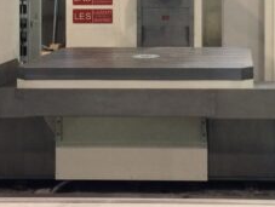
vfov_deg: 17.3
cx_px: 214
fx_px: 660
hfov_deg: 23.2
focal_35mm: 83
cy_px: -18
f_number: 2.2
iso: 250
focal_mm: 4.15
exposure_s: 1/33
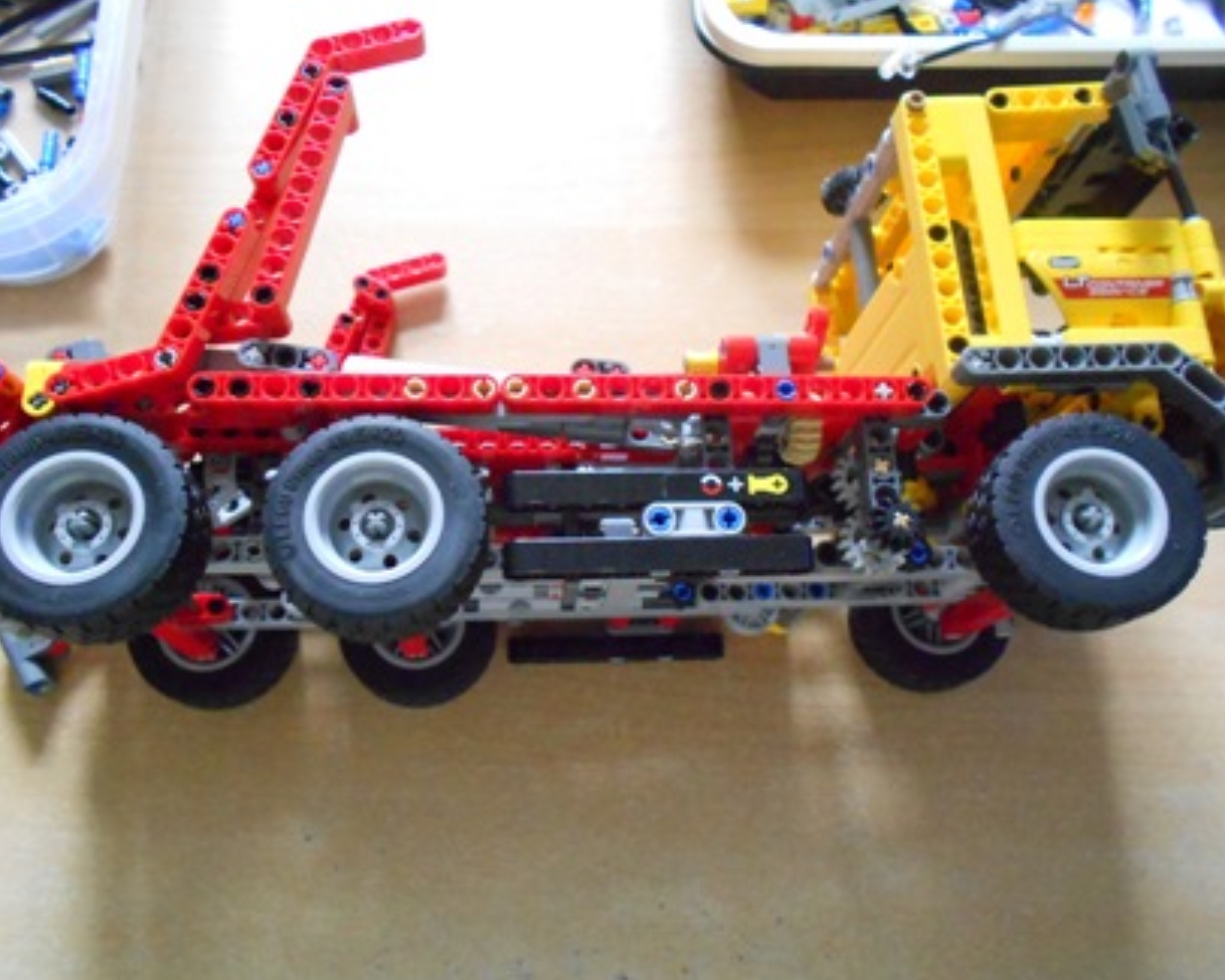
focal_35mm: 28
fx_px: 1015
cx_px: 579
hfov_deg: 62.2
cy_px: 504
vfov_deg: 51.5
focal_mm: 4.6
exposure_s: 1/20
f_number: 3.2
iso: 800
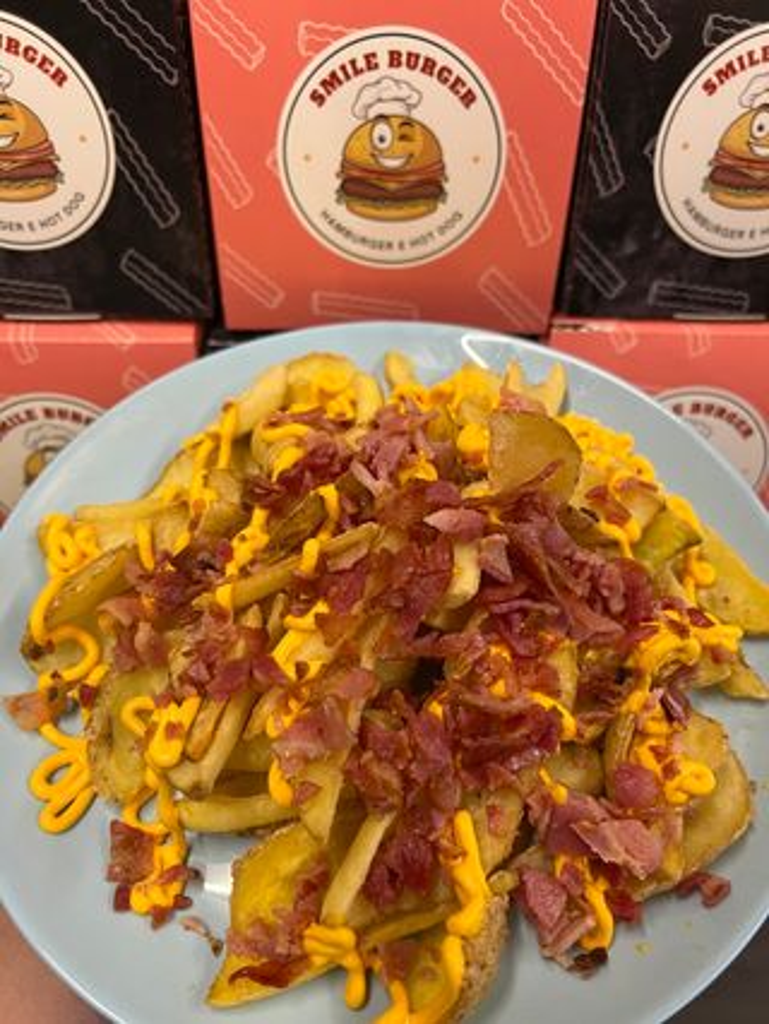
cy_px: 512
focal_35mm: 26
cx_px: 384
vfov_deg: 67.3
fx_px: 769
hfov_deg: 53.1
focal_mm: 5.7
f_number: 1.5
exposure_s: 1/50
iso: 80
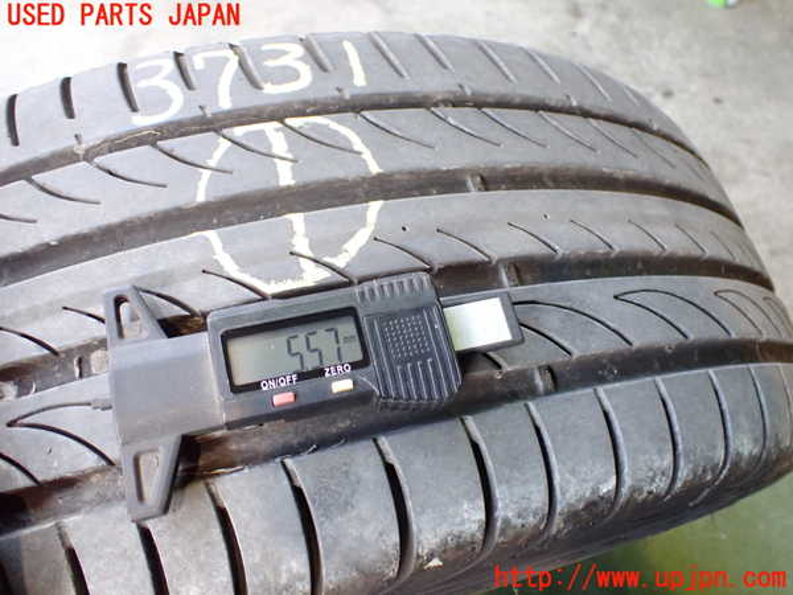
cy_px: 298
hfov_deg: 60.0
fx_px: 687
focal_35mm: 30
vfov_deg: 46.8
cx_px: 396
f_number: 2.3
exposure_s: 1/100
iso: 800
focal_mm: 5.4
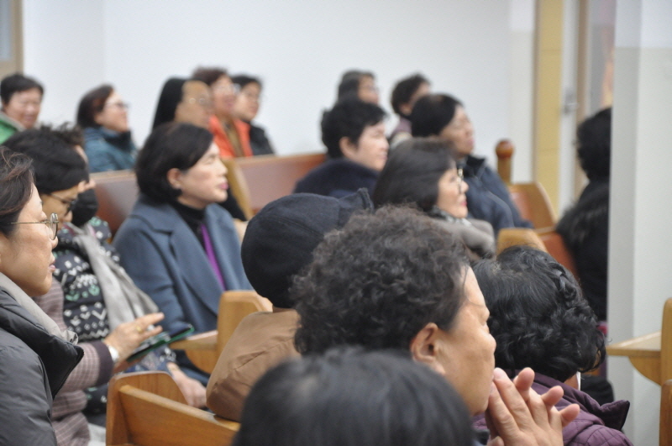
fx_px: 2936
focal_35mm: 158
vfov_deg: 8.7
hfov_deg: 13.1
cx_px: 336
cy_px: 223
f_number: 5.6
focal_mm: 105
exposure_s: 1/20
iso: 1600
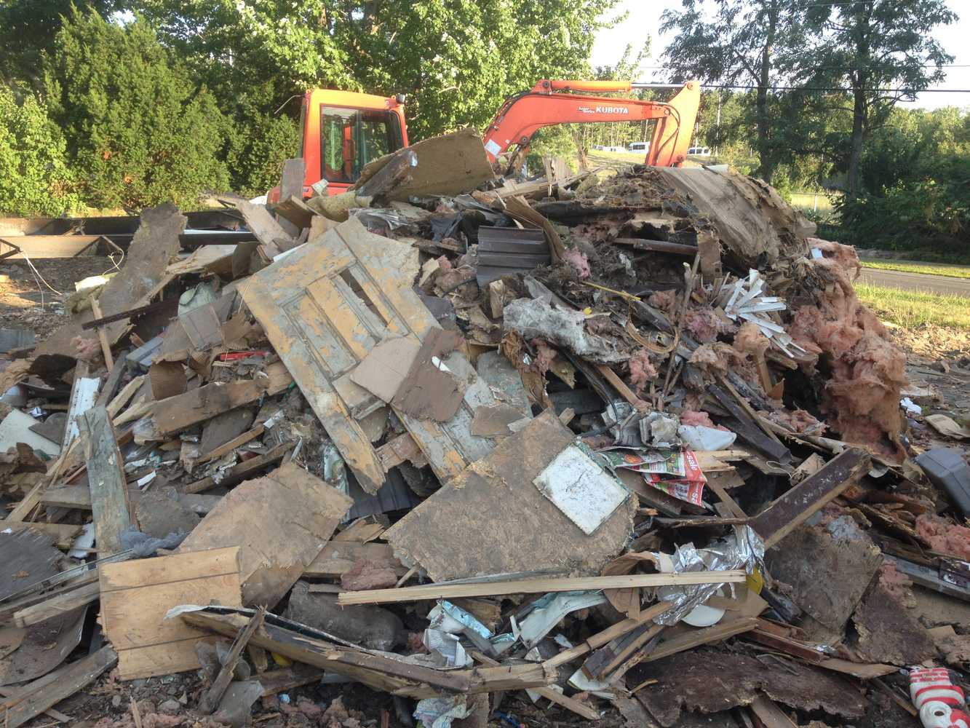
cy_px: 364
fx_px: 981
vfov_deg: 40.7
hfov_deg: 52.6
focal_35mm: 35
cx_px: 485
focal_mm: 4.28
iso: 50
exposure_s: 1/179
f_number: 2.4
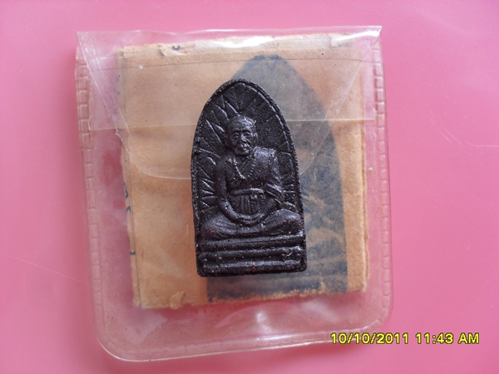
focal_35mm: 35
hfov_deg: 52.6
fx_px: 505
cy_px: 187
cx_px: 250
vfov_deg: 40.7
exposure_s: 1/45
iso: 120
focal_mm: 6.3
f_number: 3.2
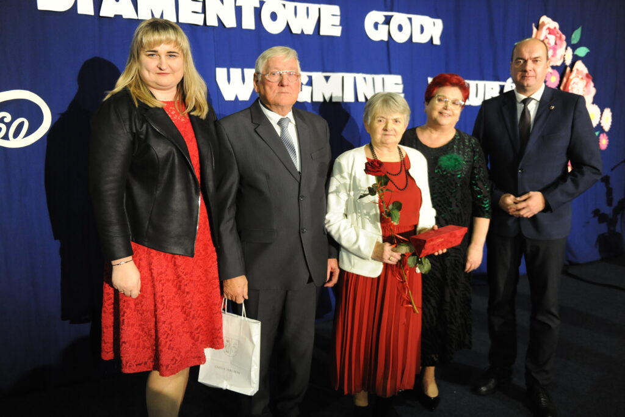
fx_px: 556
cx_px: 312
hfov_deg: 58.7
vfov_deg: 41.1
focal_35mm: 32
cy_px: 208
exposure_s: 1/160
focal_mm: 32
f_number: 2.8
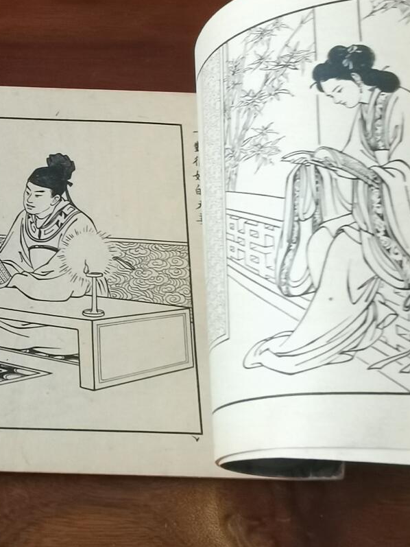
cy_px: 216
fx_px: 963
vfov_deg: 31.6
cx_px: 156
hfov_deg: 24.0
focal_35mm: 61
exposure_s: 1/33.3
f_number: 2.2
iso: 200
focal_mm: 2.26
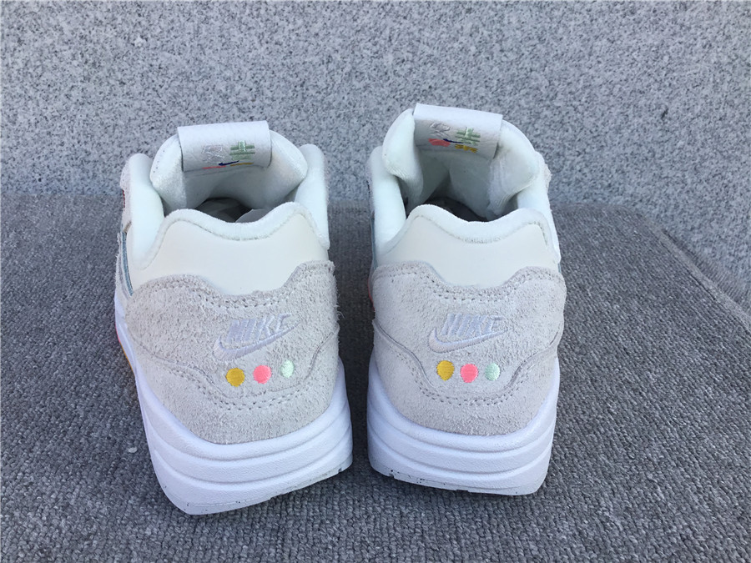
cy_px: 282
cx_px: 376
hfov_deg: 58.4
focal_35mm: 31
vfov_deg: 45.4
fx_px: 673
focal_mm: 3.3
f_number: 2.4
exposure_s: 1/322
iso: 25
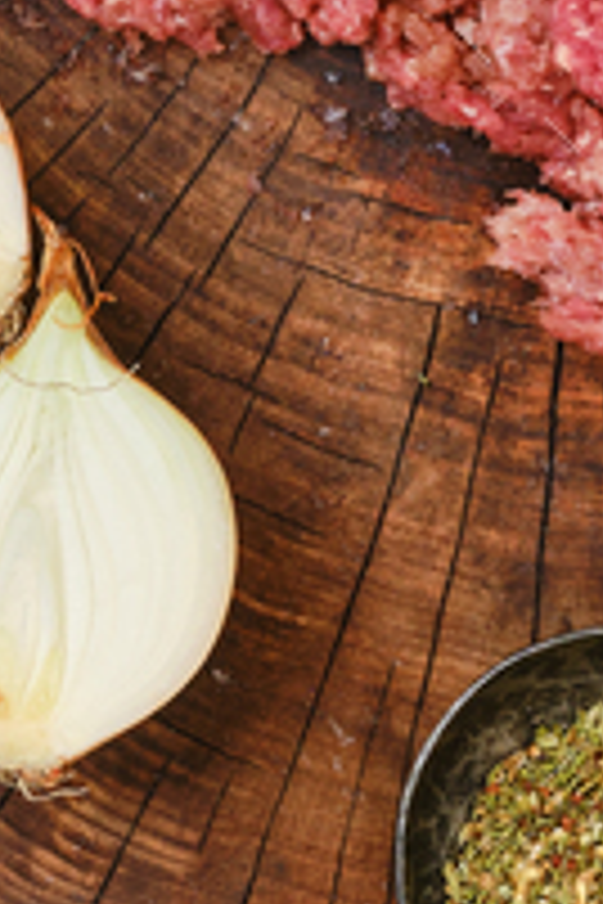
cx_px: 855
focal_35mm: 331
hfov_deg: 4.1
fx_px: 8316
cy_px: -259
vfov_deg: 6.2
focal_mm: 50
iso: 160
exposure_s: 1/160
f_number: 8
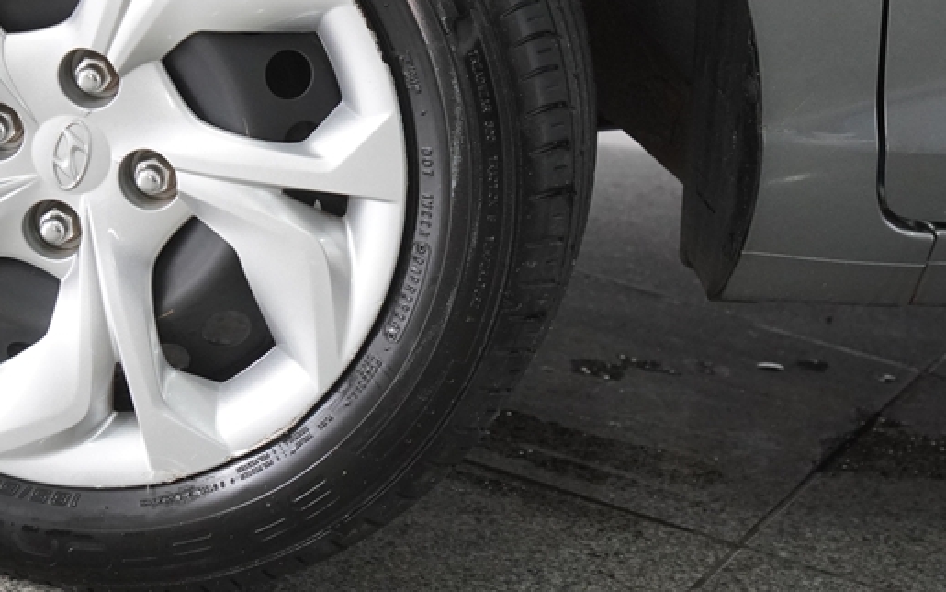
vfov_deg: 8.6
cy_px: 122
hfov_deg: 13.7
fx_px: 3919
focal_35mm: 152
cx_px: 204
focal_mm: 50
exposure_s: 1/160
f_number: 3.5
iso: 1600
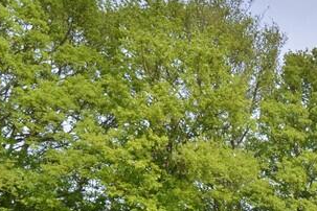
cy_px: 320
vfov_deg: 20.6
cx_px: 420
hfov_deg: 28.7
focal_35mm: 56
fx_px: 490
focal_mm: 11
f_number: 8
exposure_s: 1/250
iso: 200
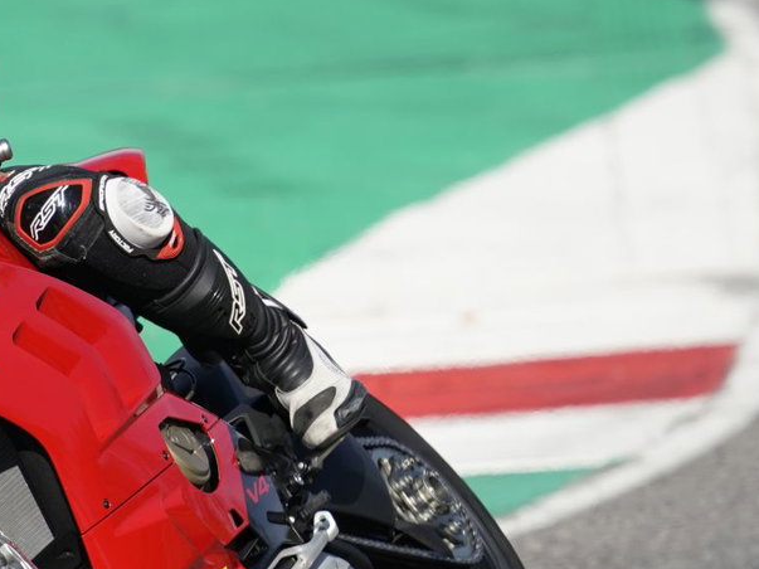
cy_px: 324
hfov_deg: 1.3
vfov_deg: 1.0
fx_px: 33541
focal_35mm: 1530
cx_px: 149
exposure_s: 1/1000
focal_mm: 600
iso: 320
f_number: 8
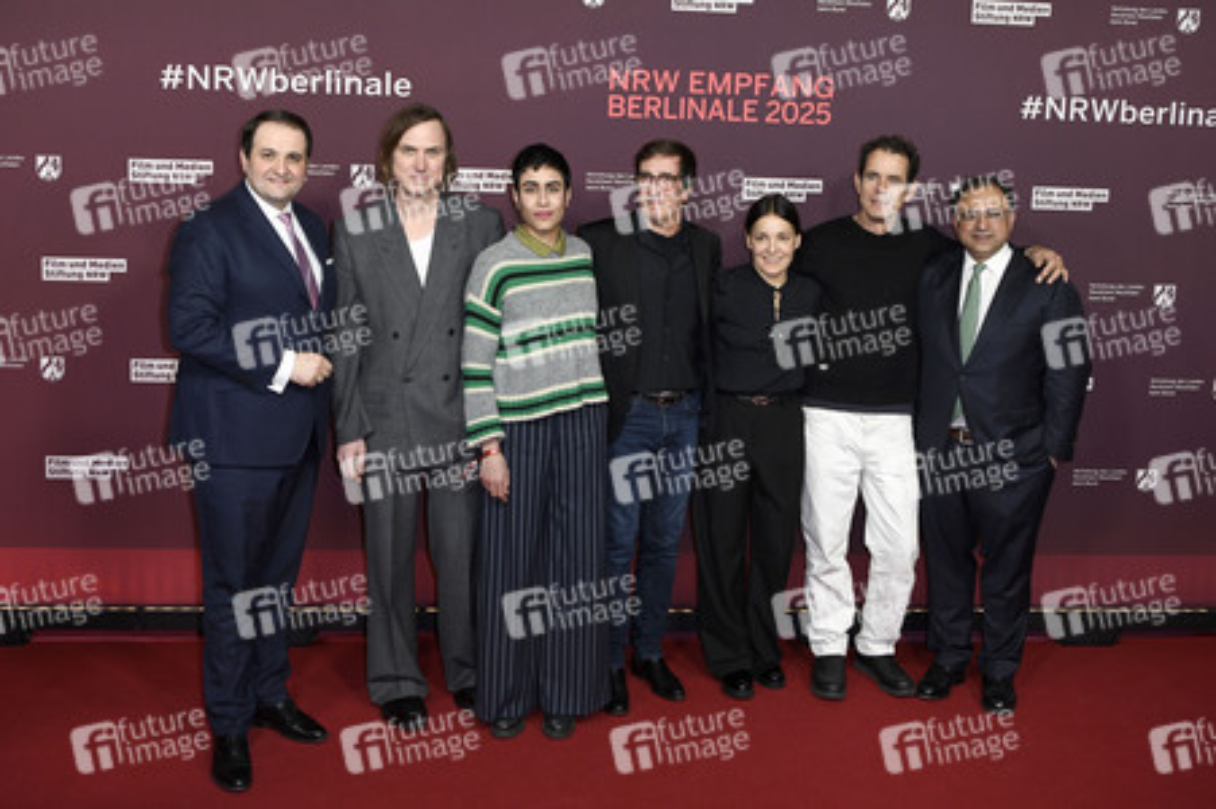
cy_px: 404
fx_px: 1080
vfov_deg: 41.1
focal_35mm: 32
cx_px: 608
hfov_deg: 58.8
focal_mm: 32
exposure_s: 1/320
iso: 800
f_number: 4
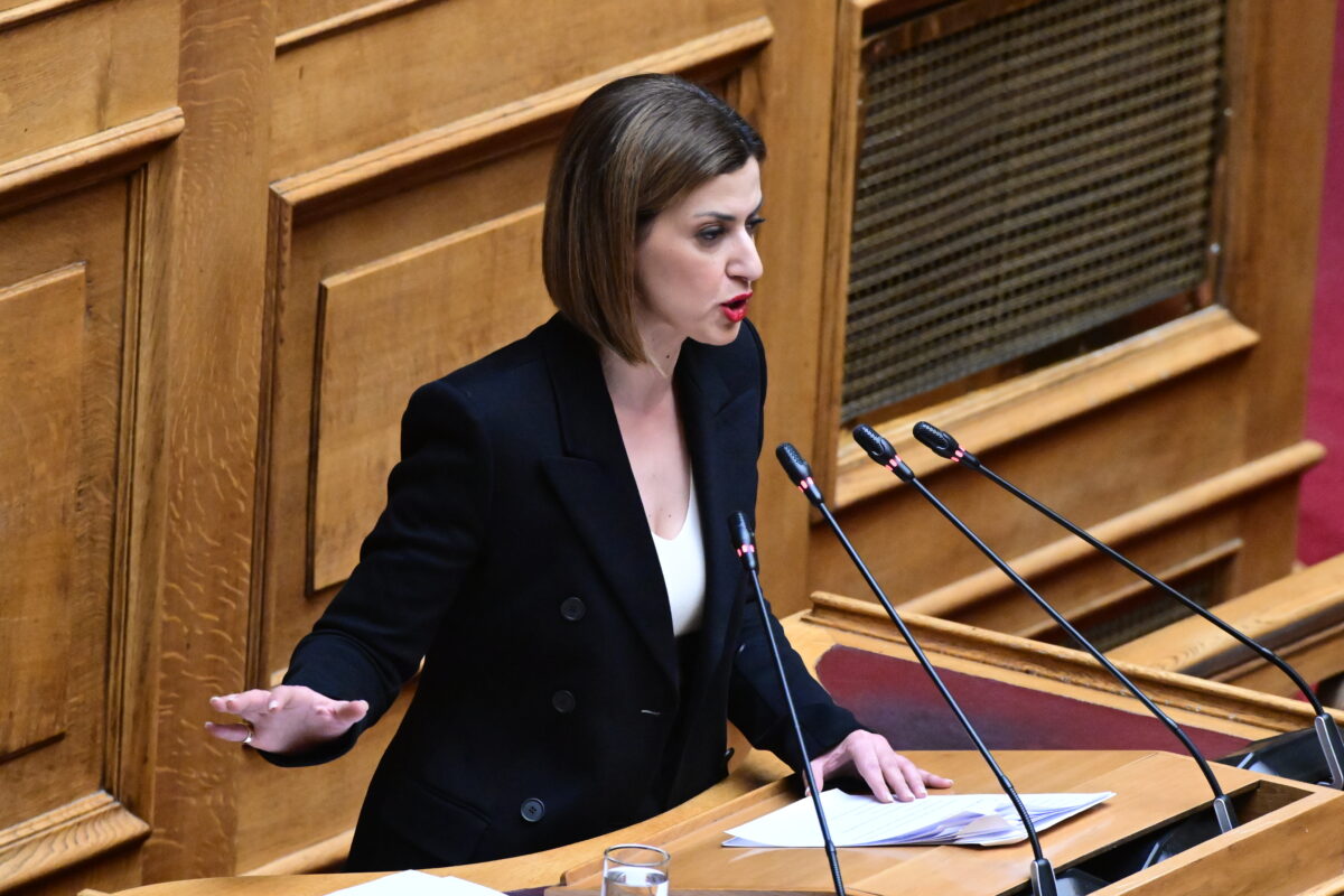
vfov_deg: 3.4
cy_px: 448
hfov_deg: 5.1
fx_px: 15119
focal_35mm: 405
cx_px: 672
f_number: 6.3
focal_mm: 270
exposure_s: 1/400
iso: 8000
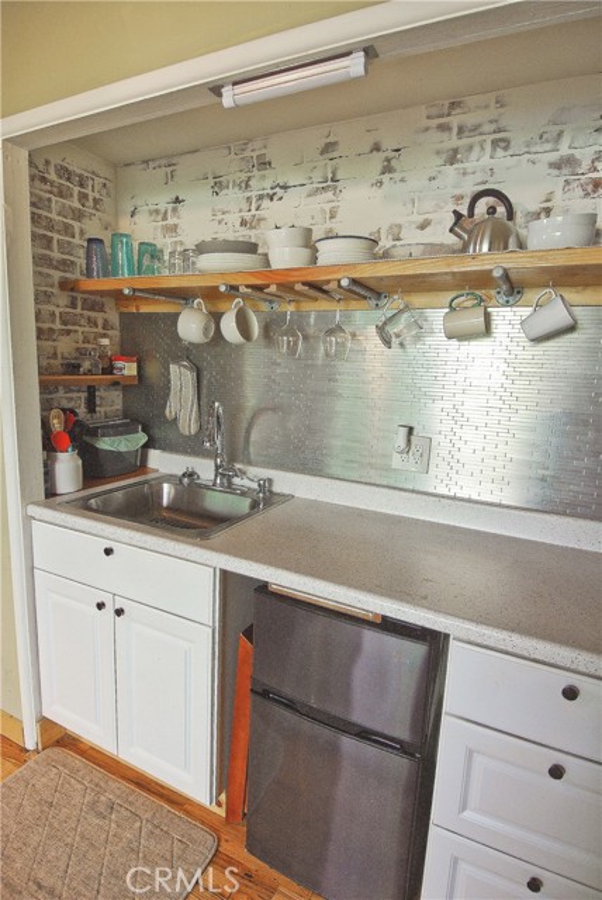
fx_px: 450
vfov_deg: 89.9
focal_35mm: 18
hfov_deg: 67.5
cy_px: 450
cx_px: 301
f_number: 4
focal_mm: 12
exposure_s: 1/20
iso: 400
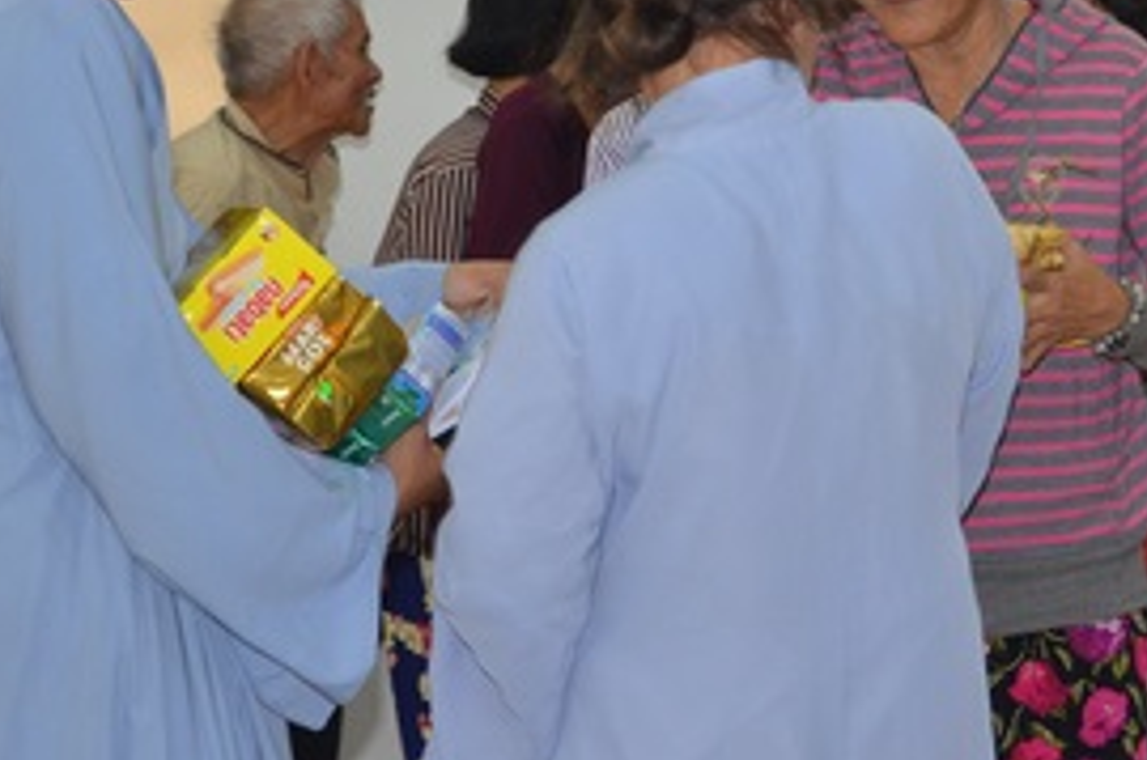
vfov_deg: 10.7
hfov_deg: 16.1
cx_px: 1024
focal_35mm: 126
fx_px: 4014
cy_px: 15
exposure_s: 1/60
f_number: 5
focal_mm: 35
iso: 800
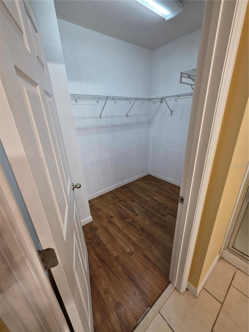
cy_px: 166
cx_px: 124
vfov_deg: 106.2
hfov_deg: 89.9
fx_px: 125
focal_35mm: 13
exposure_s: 1/120
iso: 200
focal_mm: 2.2
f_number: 1.9
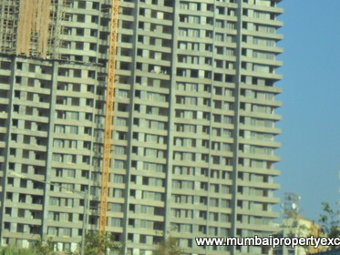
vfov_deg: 10.9
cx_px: 58
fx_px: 1326
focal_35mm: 135
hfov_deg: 14.5
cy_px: -10
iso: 100
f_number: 5.6
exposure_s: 1/500
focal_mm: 11.2
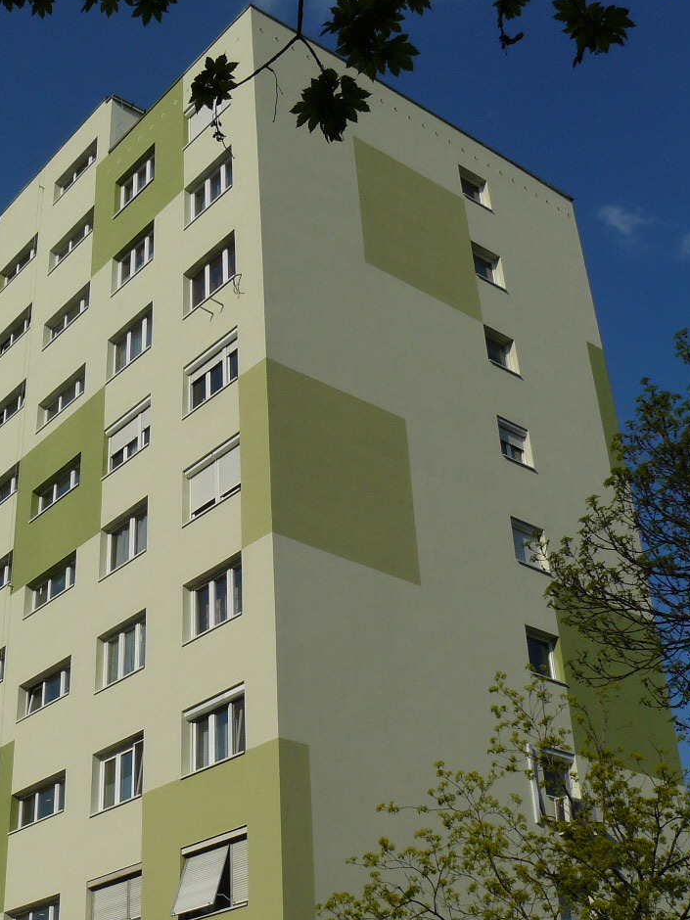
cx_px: 108
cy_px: 459
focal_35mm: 49
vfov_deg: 38.9
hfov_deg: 28.8
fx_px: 1302
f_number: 8
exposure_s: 1/500
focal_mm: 6
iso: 100
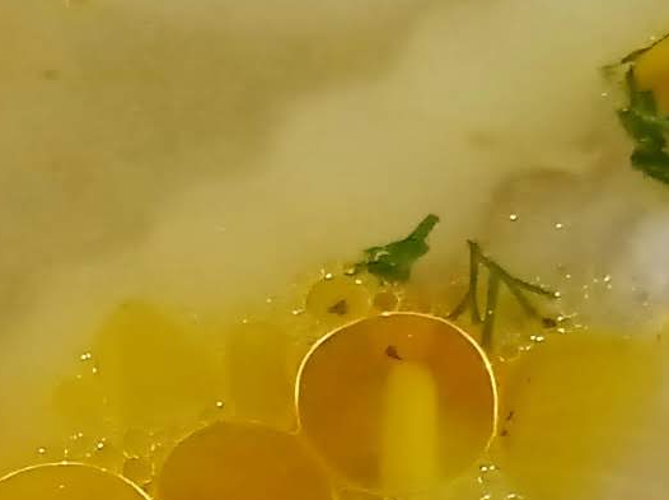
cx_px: 103
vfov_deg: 6.9
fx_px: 4111
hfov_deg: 9.3
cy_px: 752
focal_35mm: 213
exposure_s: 1/100
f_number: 1.79
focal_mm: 4.7
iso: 151
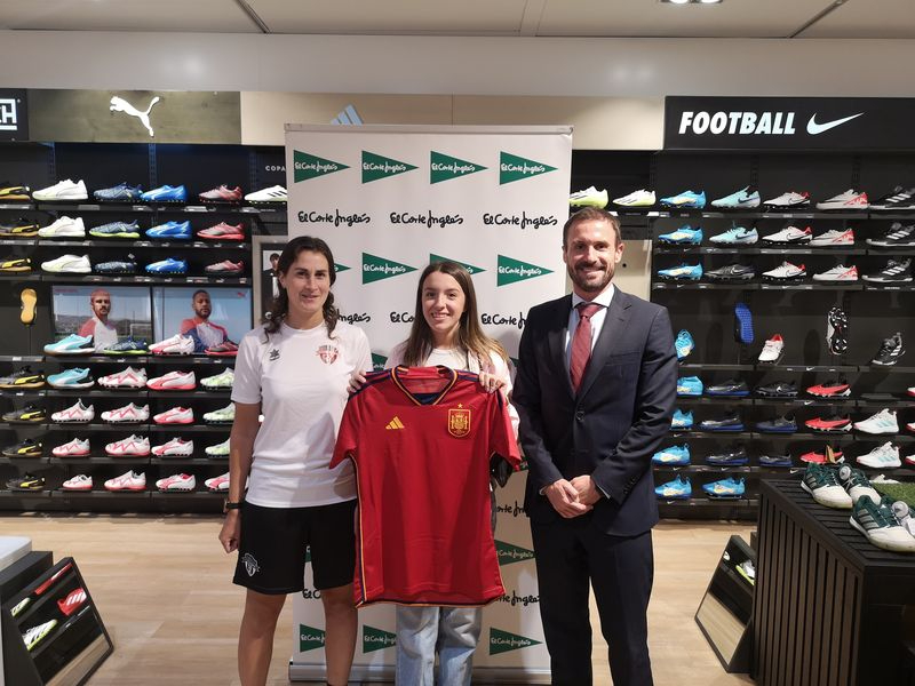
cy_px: 343
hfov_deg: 65.3
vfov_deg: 51.4
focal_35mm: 27
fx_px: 714
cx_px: 458
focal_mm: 5.58
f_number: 1.8
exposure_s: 1/50
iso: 100
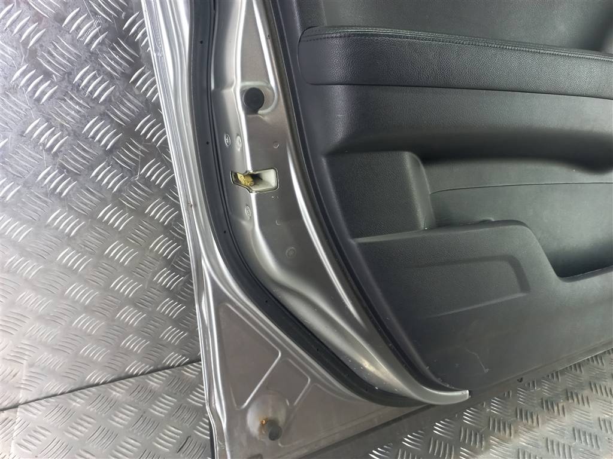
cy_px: 230
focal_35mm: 25
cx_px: 306
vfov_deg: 54.9
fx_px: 443
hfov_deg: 69.4
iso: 125
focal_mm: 4.6
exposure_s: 1/50
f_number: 1.8
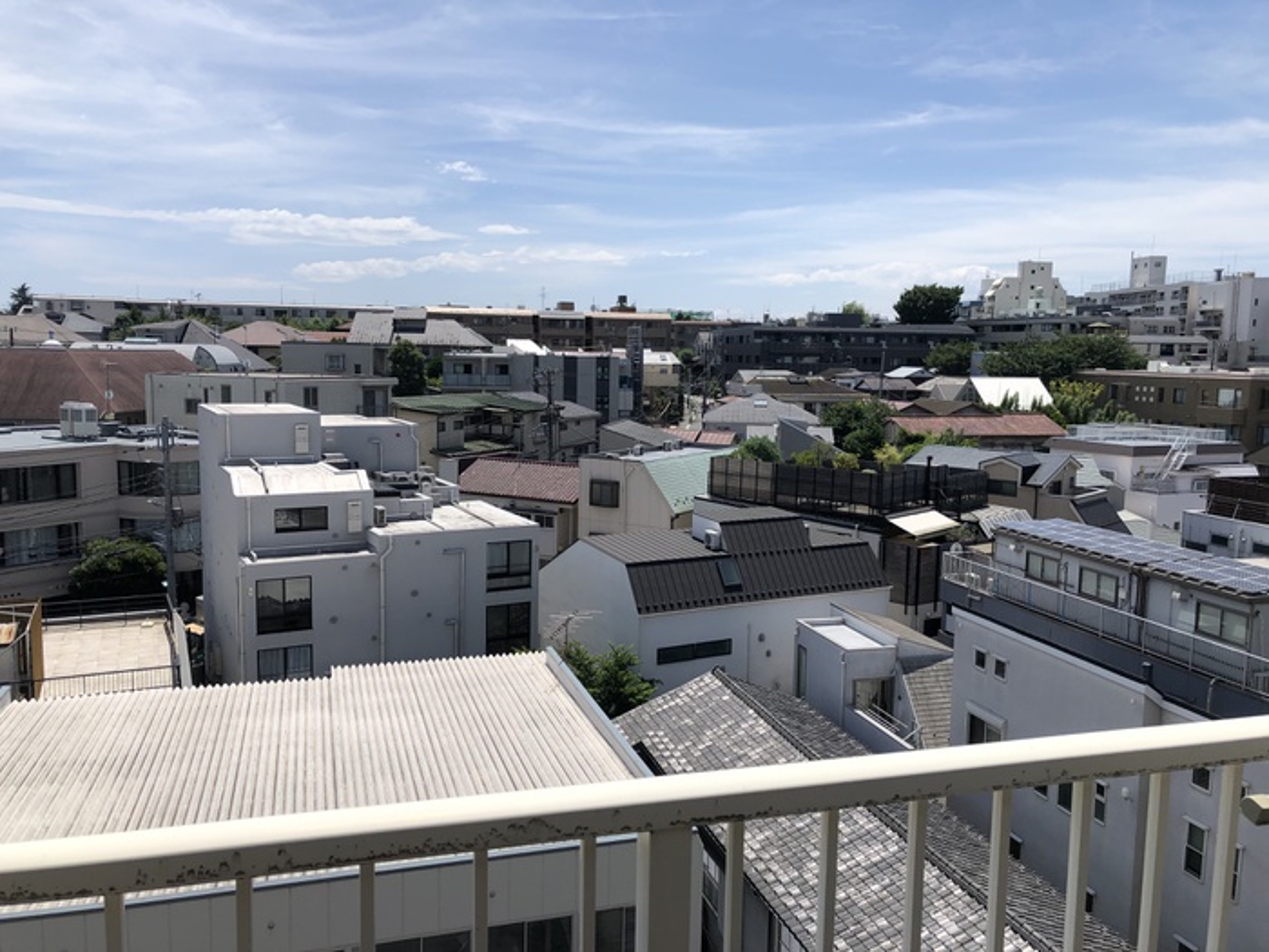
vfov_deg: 49.7
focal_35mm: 28
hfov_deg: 63.4
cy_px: 476
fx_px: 1026
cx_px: 634
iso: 25
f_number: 1.8
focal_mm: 3.99
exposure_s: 1/3472
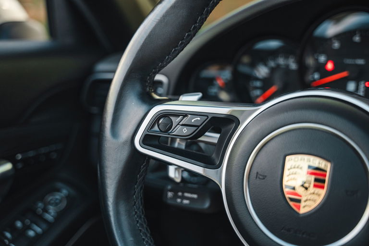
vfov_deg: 33.9
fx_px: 404
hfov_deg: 49.1
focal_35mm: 39
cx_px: 184
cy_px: 123
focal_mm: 39.4
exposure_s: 1/320
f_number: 2.8
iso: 400
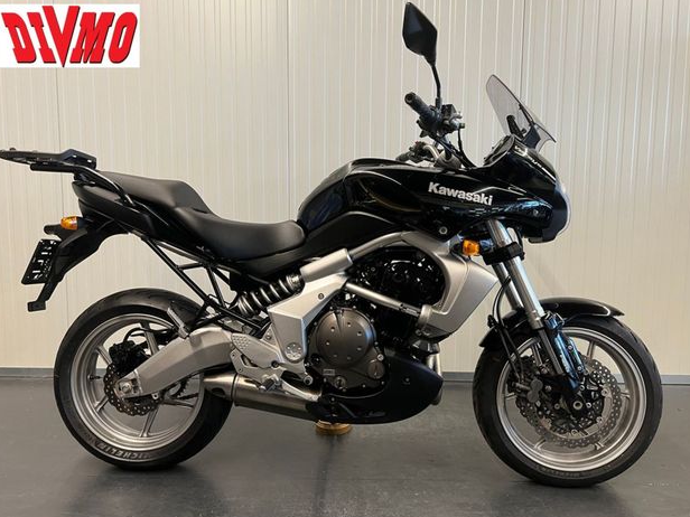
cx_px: 347
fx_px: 538
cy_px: 265
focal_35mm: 27
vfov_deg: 51.3
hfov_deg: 65.3
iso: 80
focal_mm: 5.7
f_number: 1.5
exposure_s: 1/50
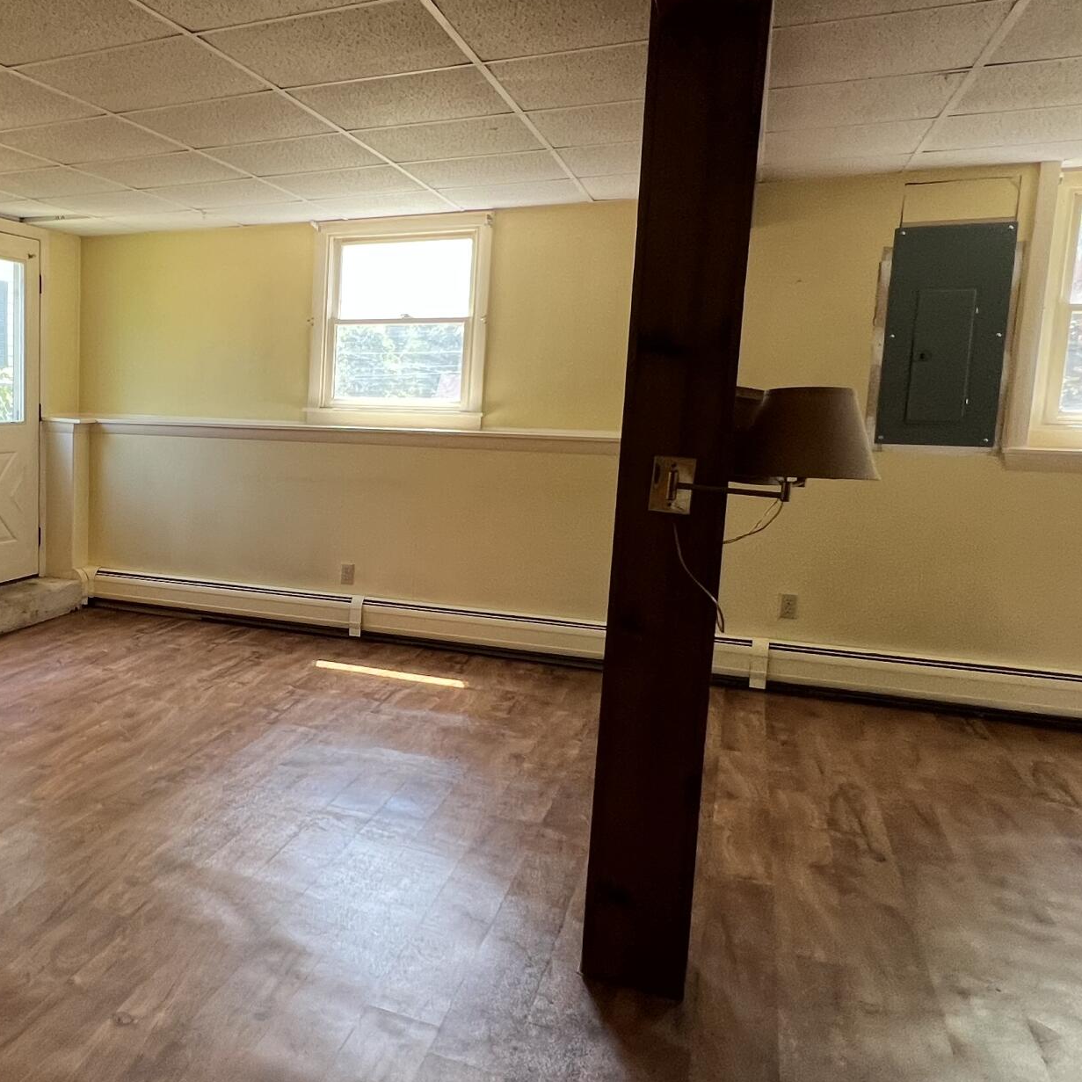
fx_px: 990
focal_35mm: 28
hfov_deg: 50.9
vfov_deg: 57.3
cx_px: 113
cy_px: 513
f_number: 1.8
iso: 100
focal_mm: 1.57
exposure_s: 1/99
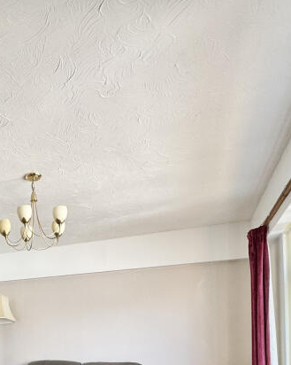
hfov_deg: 38.6
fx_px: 366
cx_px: 3
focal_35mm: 34
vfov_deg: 46.9
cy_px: 338
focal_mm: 2.22
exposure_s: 1/99
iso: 100
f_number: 2.2
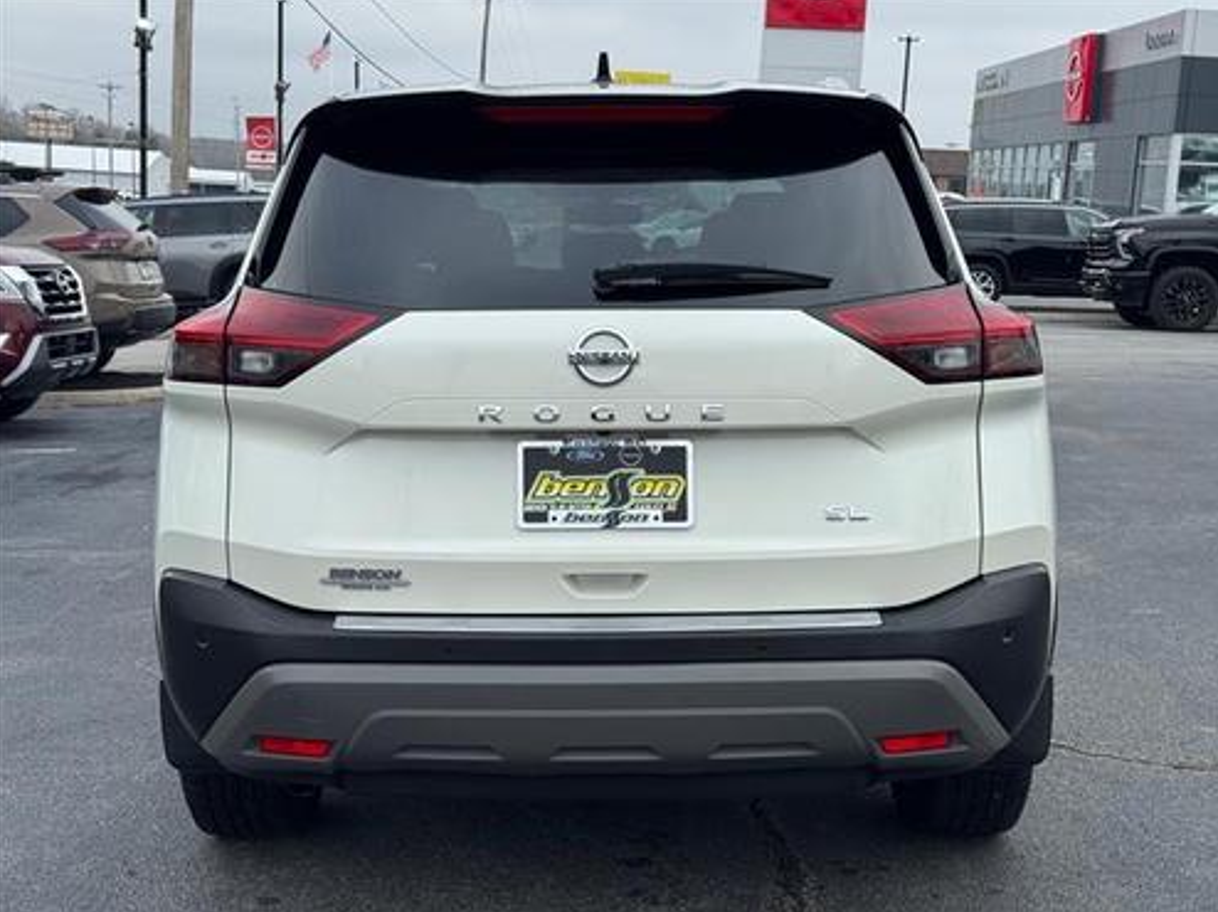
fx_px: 1723
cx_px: 619
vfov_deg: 29.7
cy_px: 456
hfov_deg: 38.9
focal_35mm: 49
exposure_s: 1/1724
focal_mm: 6.76
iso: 64
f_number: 1.78
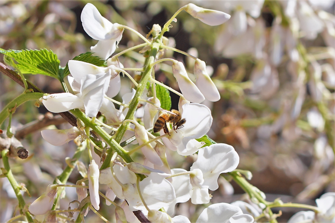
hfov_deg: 22.6
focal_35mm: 90
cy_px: 112
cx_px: 168
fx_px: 837
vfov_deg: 15.2
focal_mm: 60
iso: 100
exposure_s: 1/320
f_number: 5.6
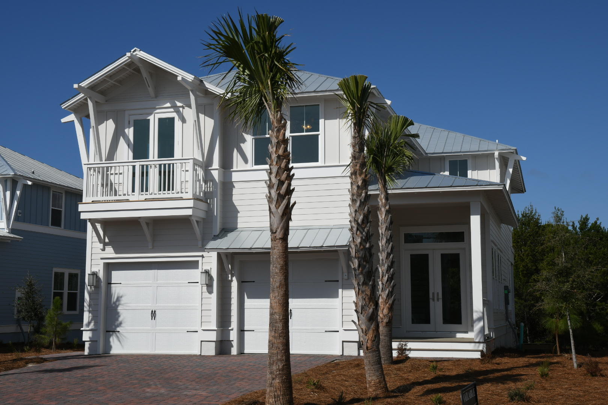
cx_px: 304
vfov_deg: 28.1
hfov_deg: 41.1
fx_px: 811
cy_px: 202
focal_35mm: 48
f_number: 11
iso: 100
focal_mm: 32
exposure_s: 1/500
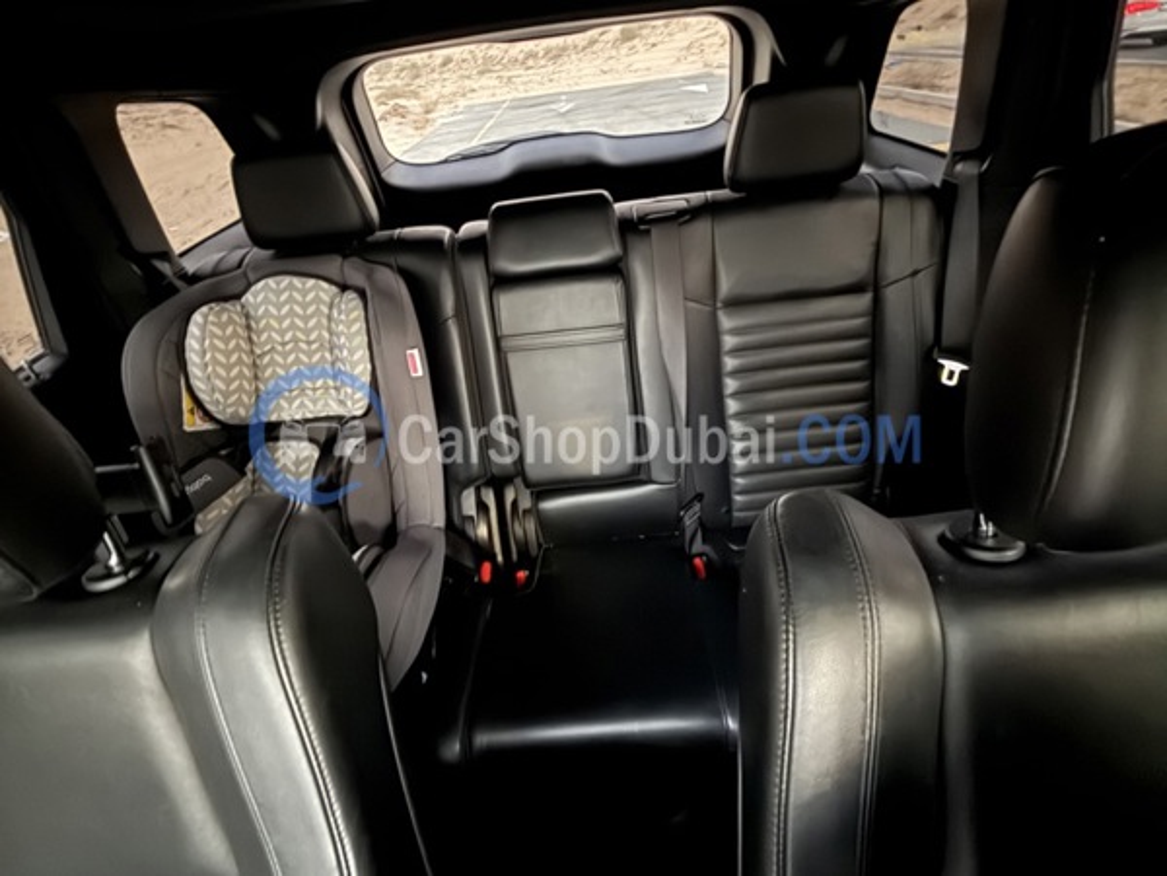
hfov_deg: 102.1
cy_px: 438
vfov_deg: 85.7
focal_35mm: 14
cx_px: 584
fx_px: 472
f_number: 2.2
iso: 1250
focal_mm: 2.22
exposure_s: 1/4
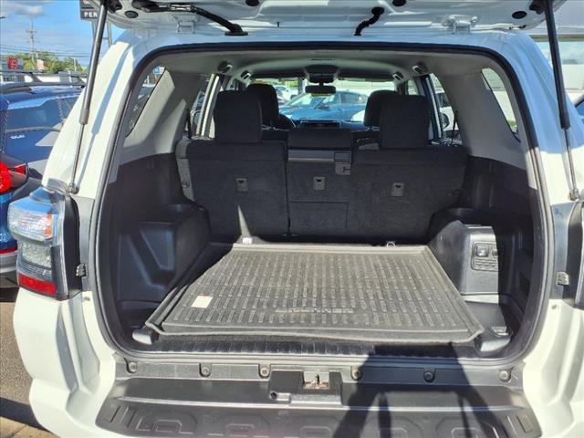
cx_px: 292
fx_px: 456
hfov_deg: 65.3
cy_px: 219
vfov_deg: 51.4
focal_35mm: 27
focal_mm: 3.58
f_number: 1.9
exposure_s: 1/526
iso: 40
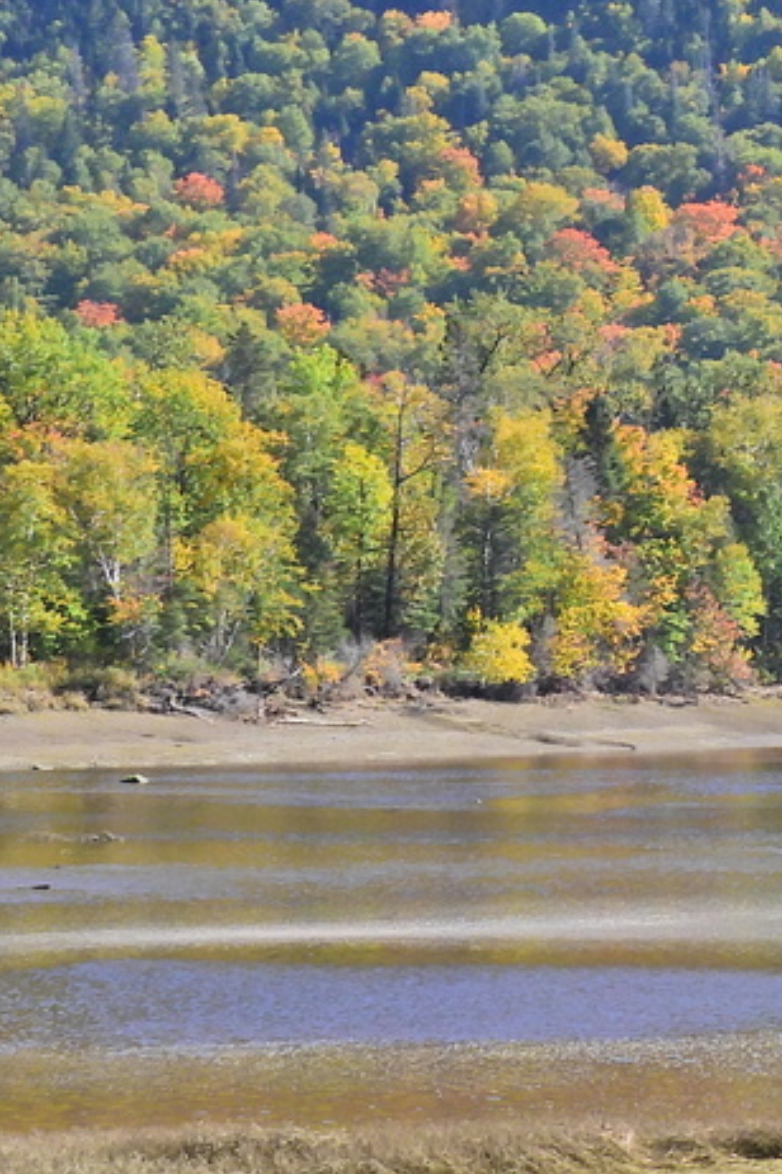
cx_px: 830
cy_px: 483
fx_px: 4692
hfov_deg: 9.4
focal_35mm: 144
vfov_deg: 14.2
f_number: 6.3
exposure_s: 1/200
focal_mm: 8.9
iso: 100
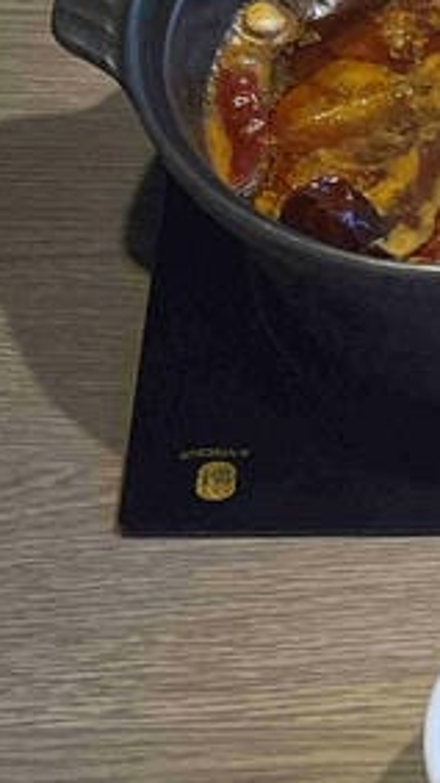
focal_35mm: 120
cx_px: 1450
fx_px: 2491
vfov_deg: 17.5
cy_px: 733
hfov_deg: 8.1
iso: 80
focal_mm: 5.7
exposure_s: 1/120
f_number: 1.5
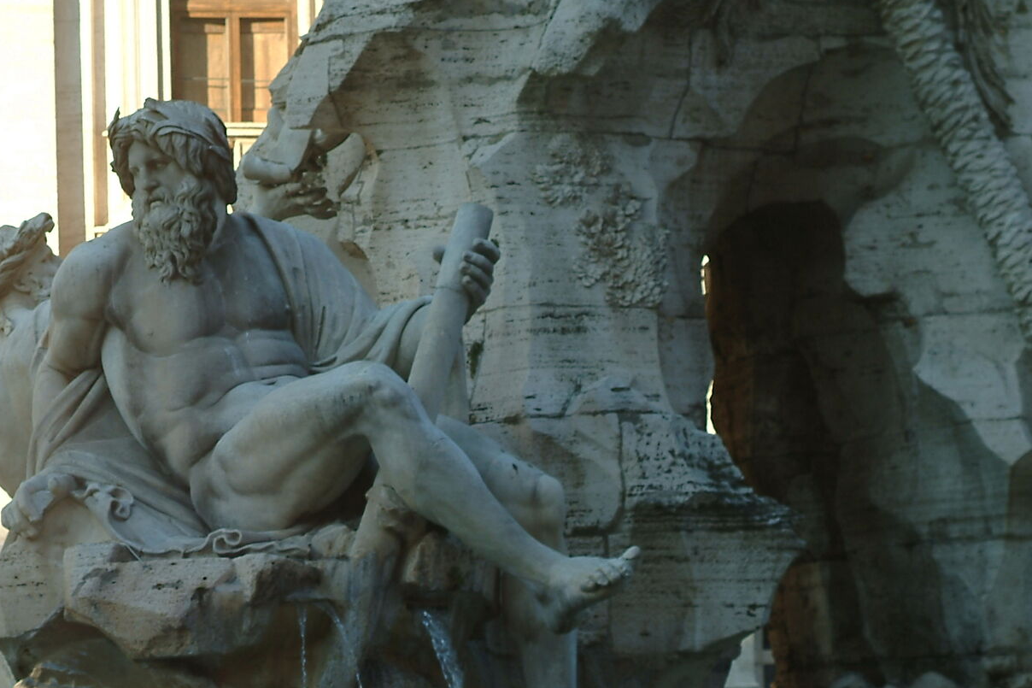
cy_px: 409
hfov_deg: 13.7
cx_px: 116
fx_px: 4270
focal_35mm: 149
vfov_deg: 9.2
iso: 100
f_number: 5.6
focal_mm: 50
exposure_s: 1/180
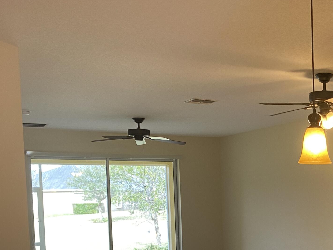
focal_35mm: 55
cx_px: 344
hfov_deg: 31.8
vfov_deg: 25.7
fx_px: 529
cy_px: 224
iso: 80
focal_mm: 4.25
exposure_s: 1/60
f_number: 1.8
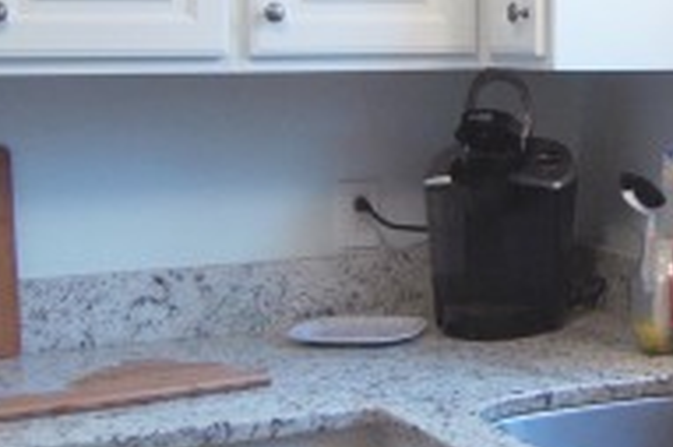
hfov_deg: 20.9
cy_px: 109
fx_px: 1718
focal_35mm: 92
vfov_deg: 14.8
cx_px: 779
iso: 800
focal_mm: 18
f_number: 4.5
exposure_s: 1/50
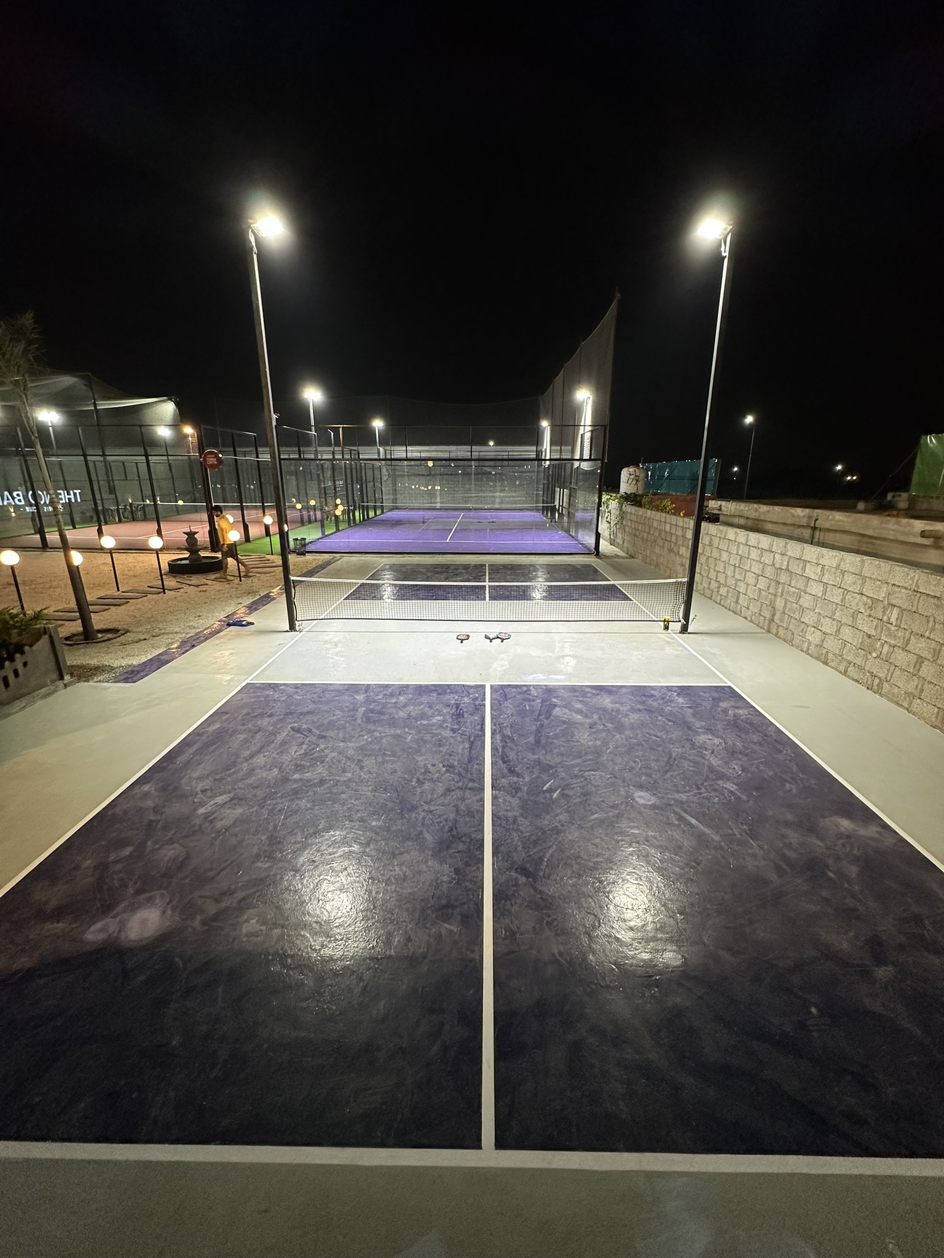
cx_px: 472
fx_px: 509
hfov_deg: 85.7
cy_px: 629
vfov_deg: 102.1
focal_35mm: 14
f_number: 2.2
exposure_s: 1/50
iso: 200
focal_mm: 2.22
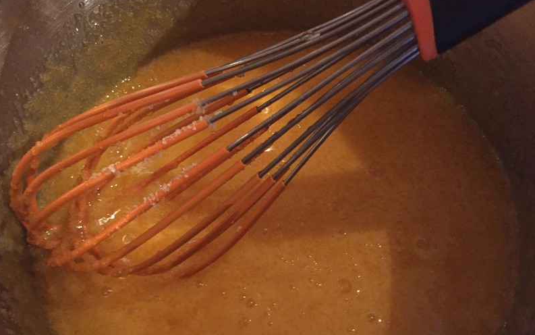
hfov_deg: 61.2
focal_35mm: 31
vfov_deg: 40.6
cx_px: 267
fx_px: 452
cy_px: 187
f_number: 2.2
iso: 800
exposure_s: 1/17
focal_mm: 4.15
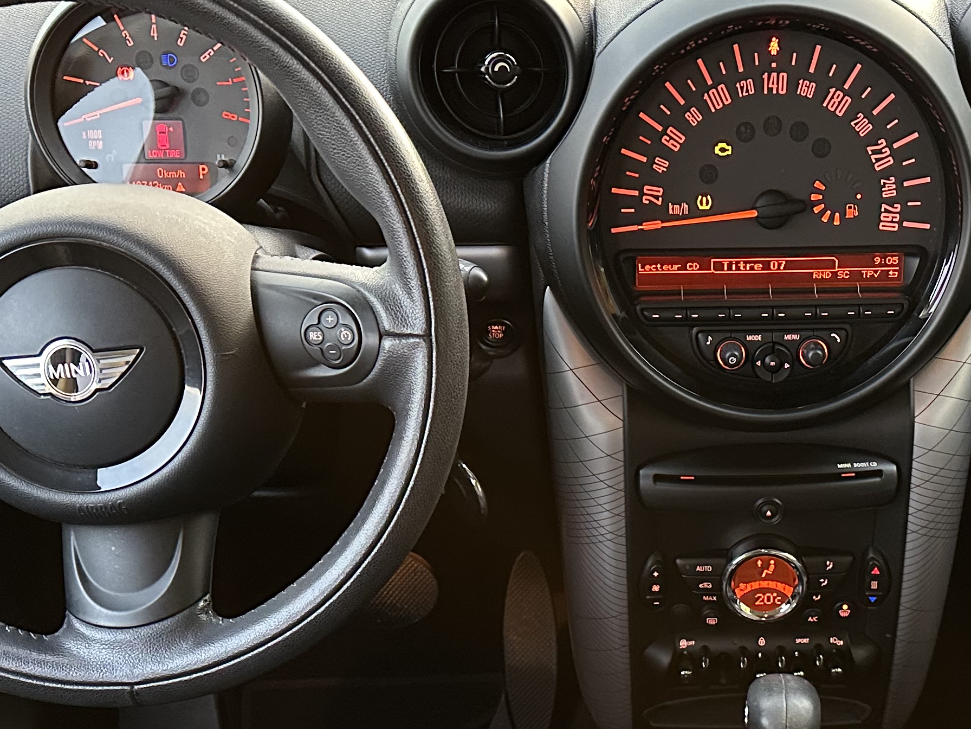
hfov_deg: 35.0
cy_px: 640
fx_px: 1515
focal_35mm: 54
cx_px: 691
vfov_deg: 26.2
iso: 400
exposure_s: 1/60
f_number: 1.78
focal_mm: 6.86
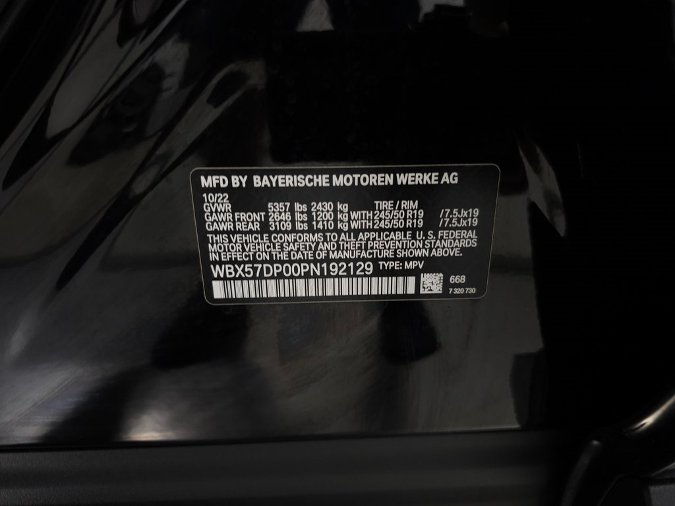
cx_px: 338
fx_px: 448
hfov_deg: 73.9
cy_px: 253
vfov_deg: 58.9
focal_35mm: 23
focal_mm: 6.3
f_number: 1.7
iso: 125
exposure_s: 1/60
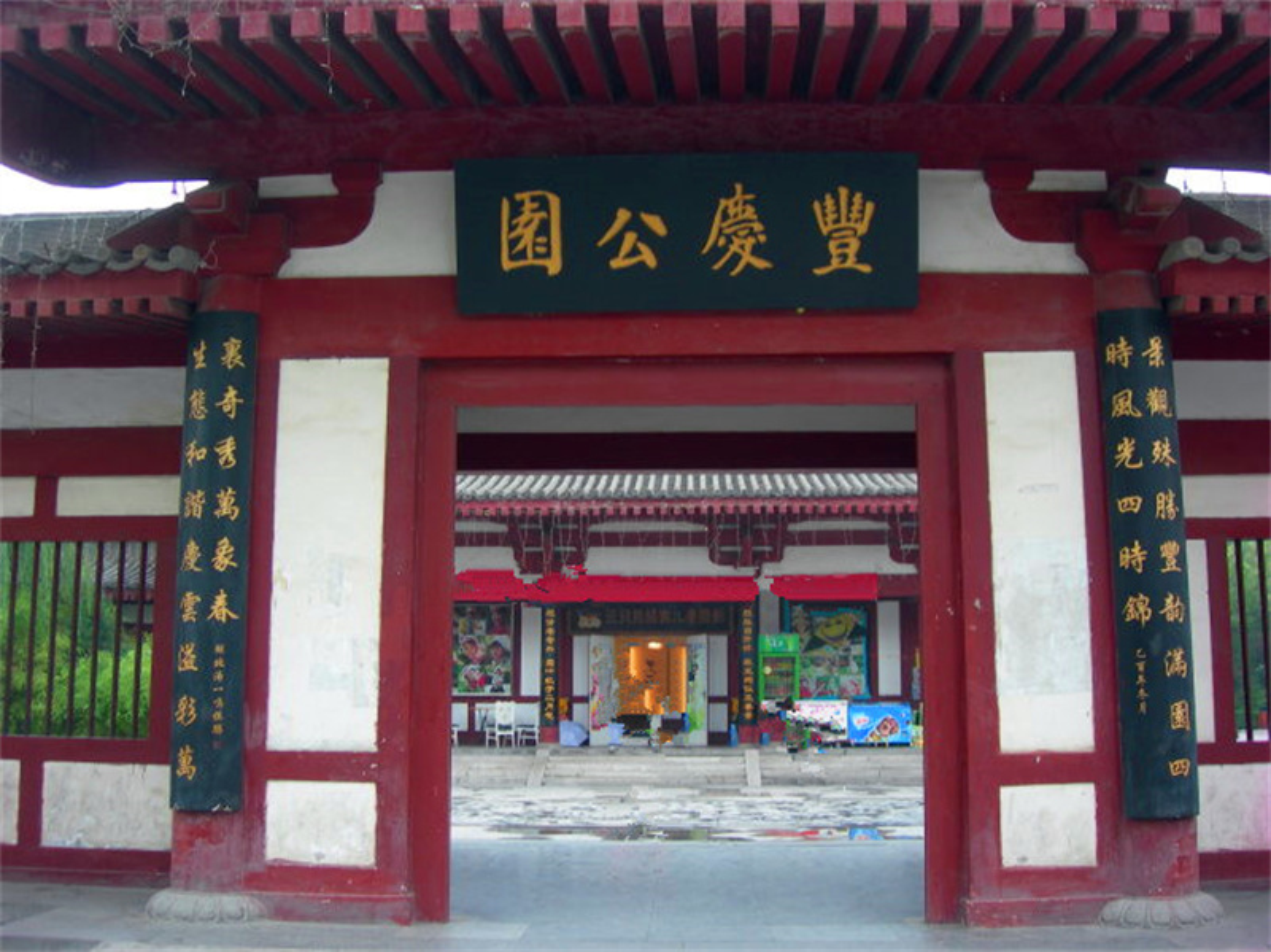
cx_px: 636
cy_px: 476
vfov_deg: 37.7
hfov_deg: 49.0
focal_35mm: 38
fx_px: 1394
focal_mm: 7.8
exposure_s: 1/45.7
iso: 50
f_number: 2.8
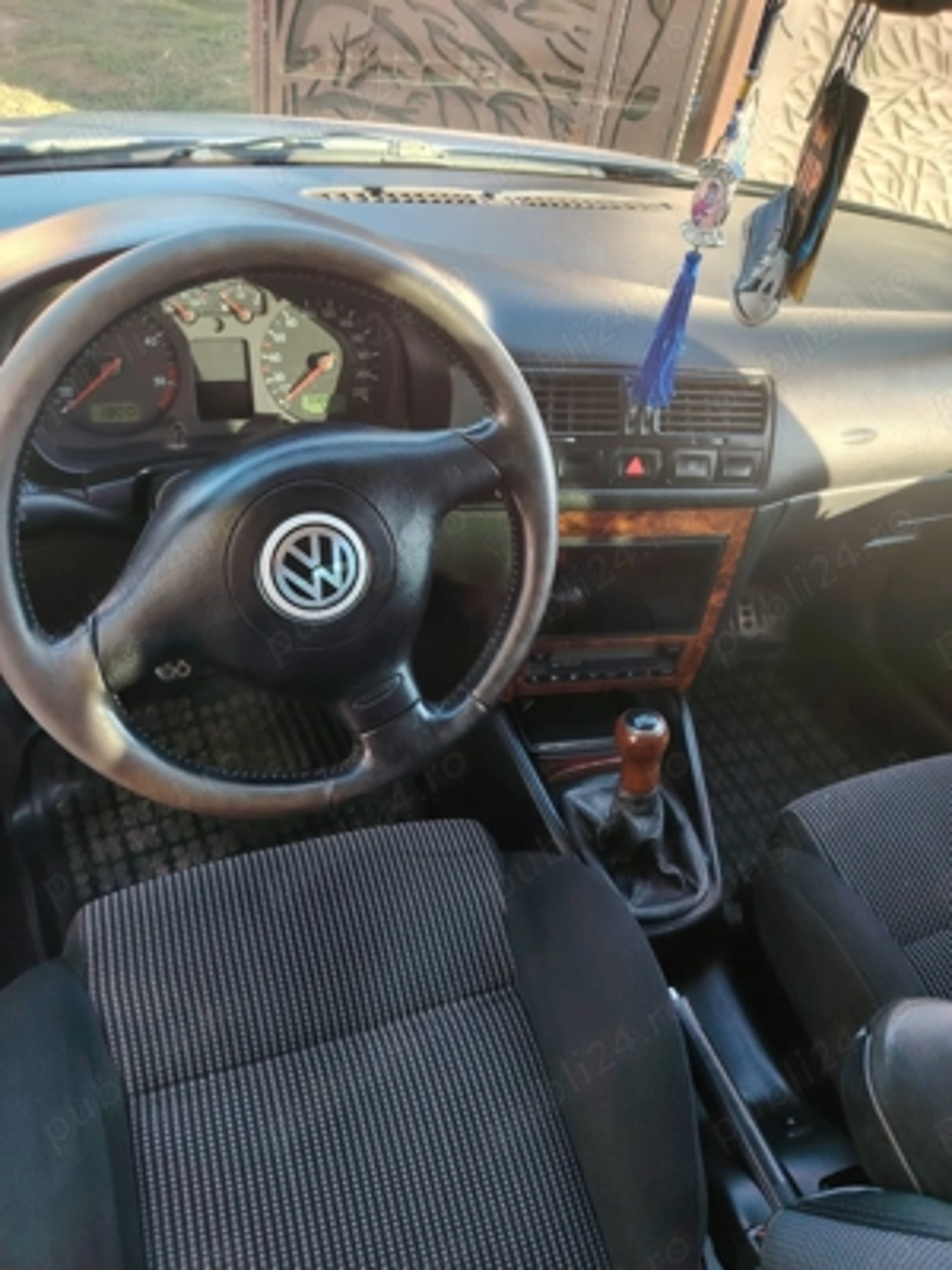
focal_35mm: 24
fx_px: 880
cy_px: 635
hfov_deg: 56.8
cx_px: 476
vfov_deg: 71.6
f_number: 1.75
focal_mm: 5.25
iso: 149
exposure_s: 1/33.3
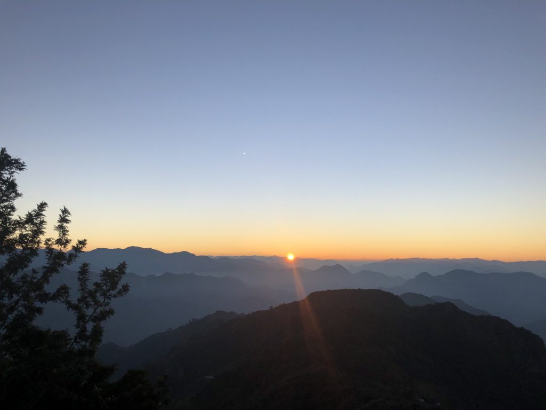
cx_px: 273
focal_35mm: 28
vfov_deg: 49.7
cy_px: 205
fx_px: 442
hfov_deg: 63.4
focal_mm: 3.99
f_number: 1.8
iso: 20
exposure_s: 1/774
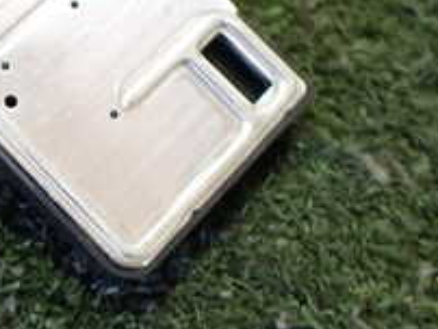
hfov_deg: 21.2
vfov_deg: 16.4
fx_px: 1127
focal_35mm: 89
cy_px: 19
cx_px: -7
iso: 800
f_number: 2.3
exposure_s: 1/50
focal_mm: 5.4
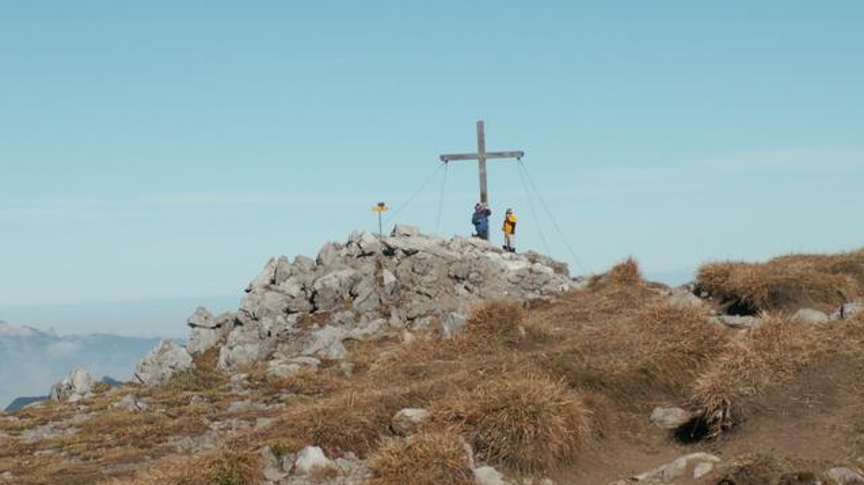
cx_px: 433
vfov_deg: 10.5
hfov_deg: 18.6
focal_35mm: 115
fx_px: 2634
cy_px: 188
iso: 50
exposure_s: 1/800
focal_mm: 17.16
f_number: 5.6
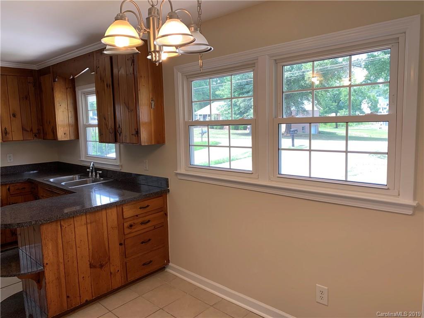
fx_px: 318
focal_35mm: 26
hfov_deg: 67.3
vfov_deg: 53.1
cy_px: 159
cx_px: 212
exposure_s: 1/120
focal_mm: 4.25
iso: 40
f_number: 1.8
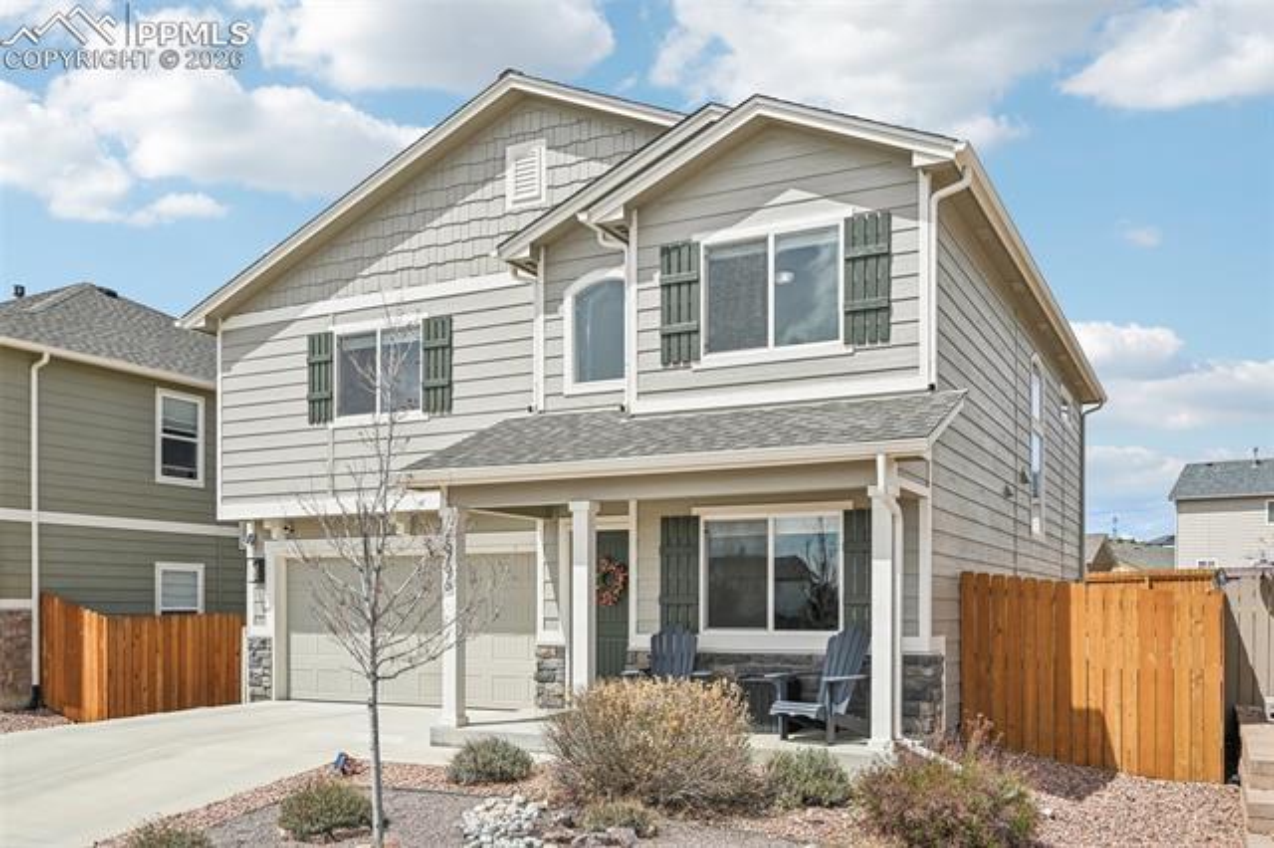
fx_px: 1061
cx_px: 637
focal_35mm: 30
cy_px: 424
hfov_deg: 62.0
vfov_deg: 43.6
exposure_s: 1/100
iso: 64
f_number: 11
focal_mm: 30
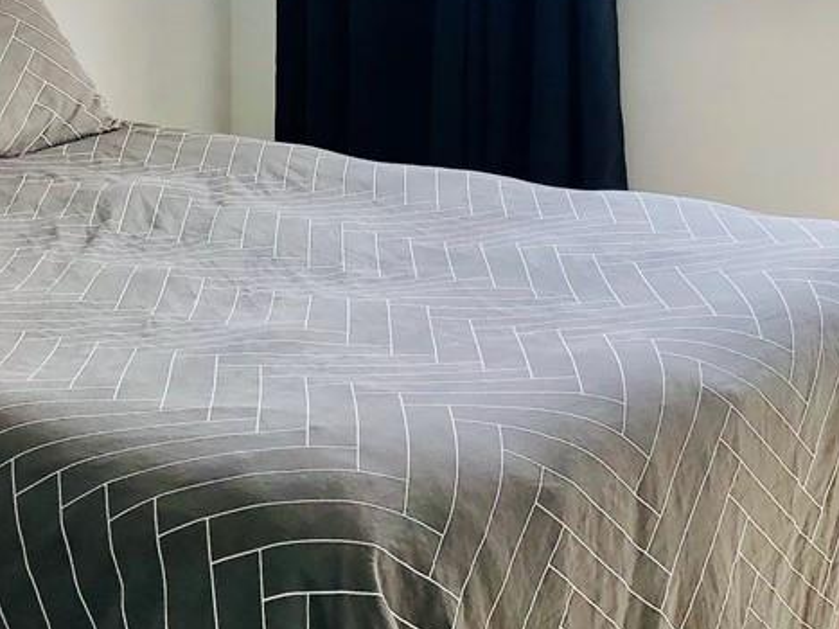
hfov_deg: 20.4
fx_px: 2326
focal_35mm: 96
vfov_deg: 15.2
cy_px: 18
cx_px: 472
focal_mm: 3.99
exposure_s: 1/221
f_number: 1.8
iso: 20
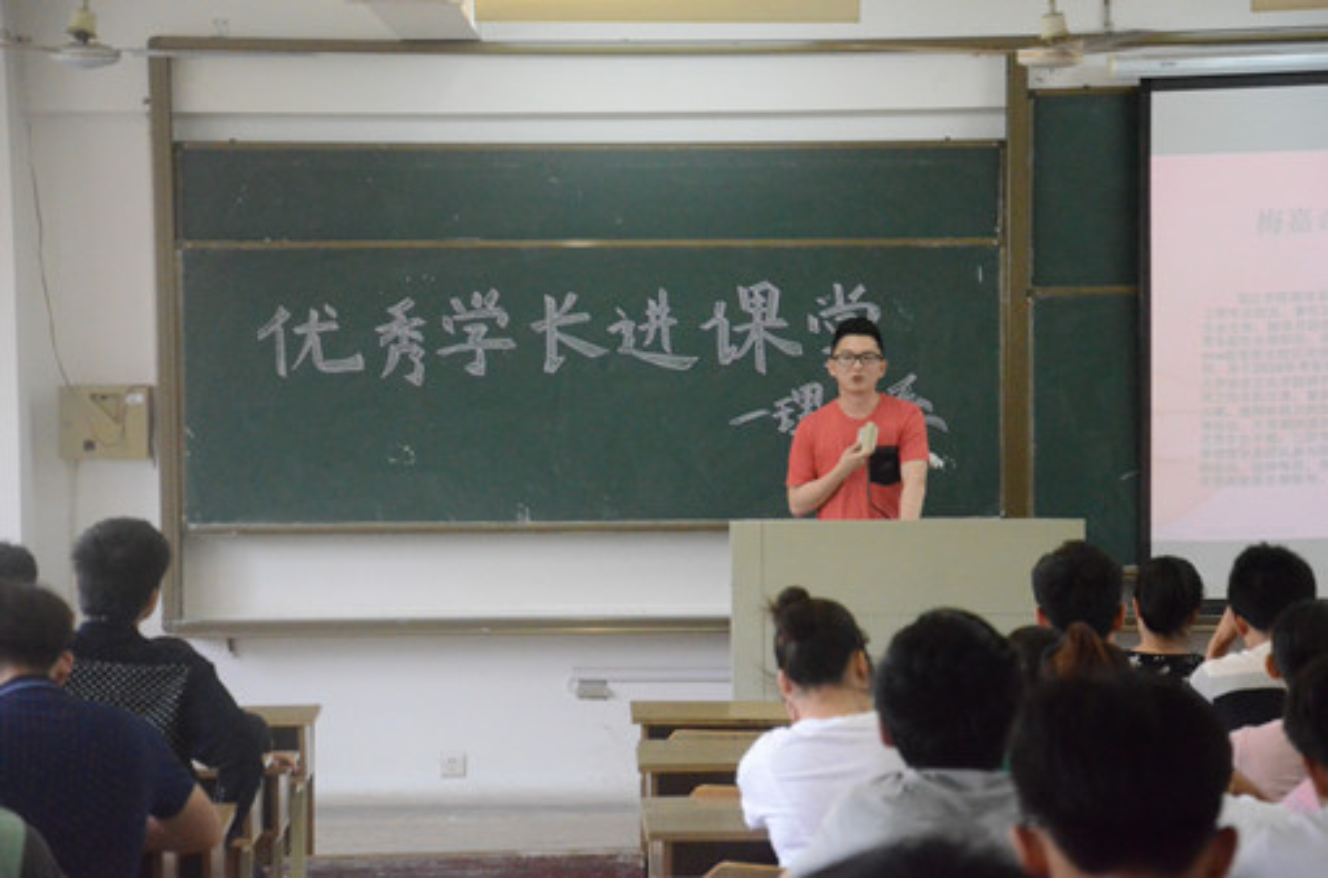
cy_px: 439
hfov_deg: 17.1
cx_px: 664
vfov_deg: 11.4
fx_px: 4414
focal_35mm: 120
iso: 6400
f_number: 5.3
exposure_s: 1/250
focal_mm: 80
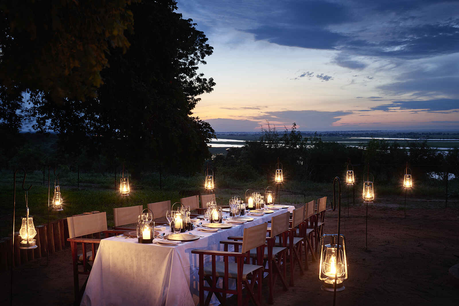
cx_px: 230
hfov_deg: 53.1
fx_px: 459
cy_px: 153
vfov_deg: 36.9
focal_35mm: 36
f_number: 11
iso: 100
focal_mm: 36
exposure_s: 10
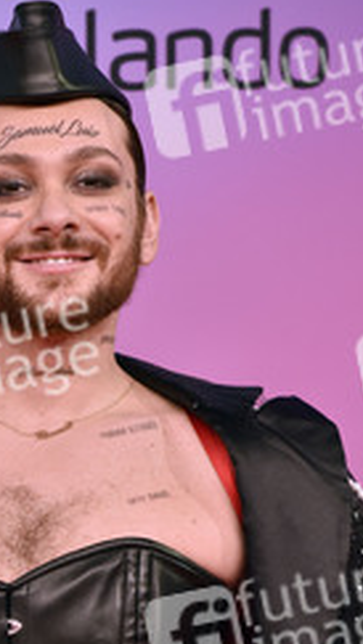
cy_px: 493
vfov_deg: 6.3
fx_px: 5876
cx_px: 40
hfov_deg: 3.5
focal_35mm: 344
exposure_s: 1/200
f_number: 5.6
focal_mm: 200
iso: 2000
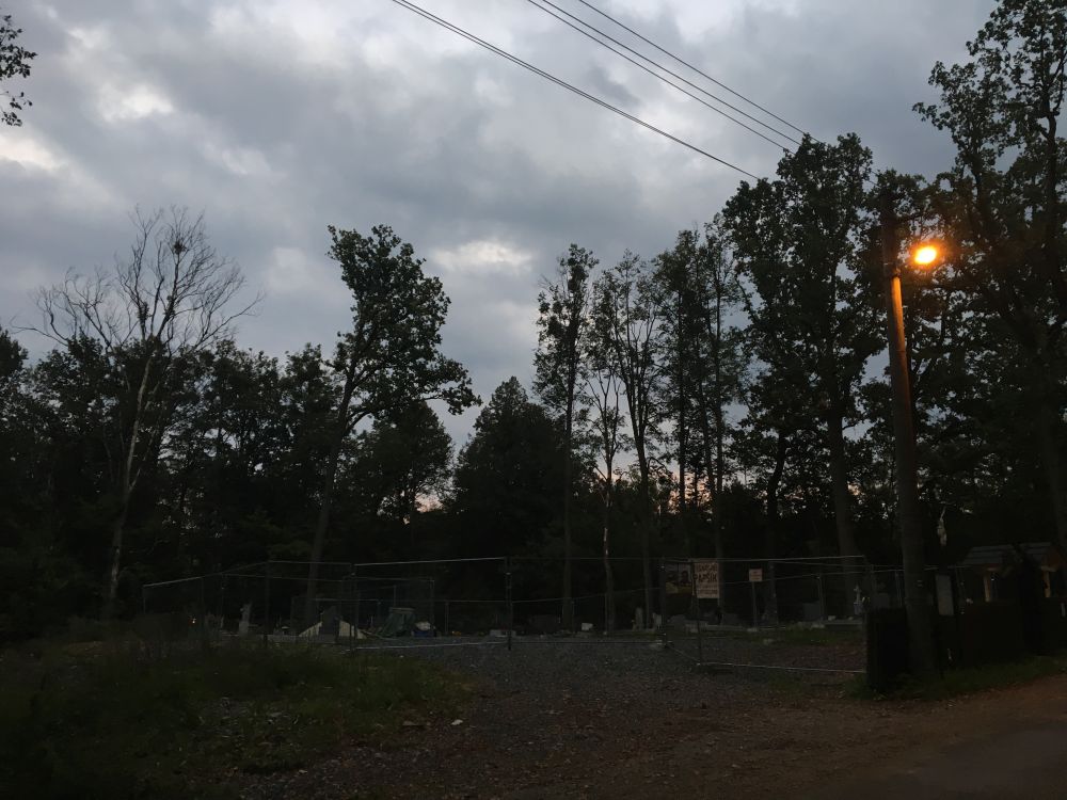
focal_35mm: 29
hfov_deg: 61.7
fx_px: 894
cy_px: 400
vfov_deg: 48.2
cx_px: 534
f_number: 2.2
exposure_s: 1/33
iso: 80
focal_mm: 4.15
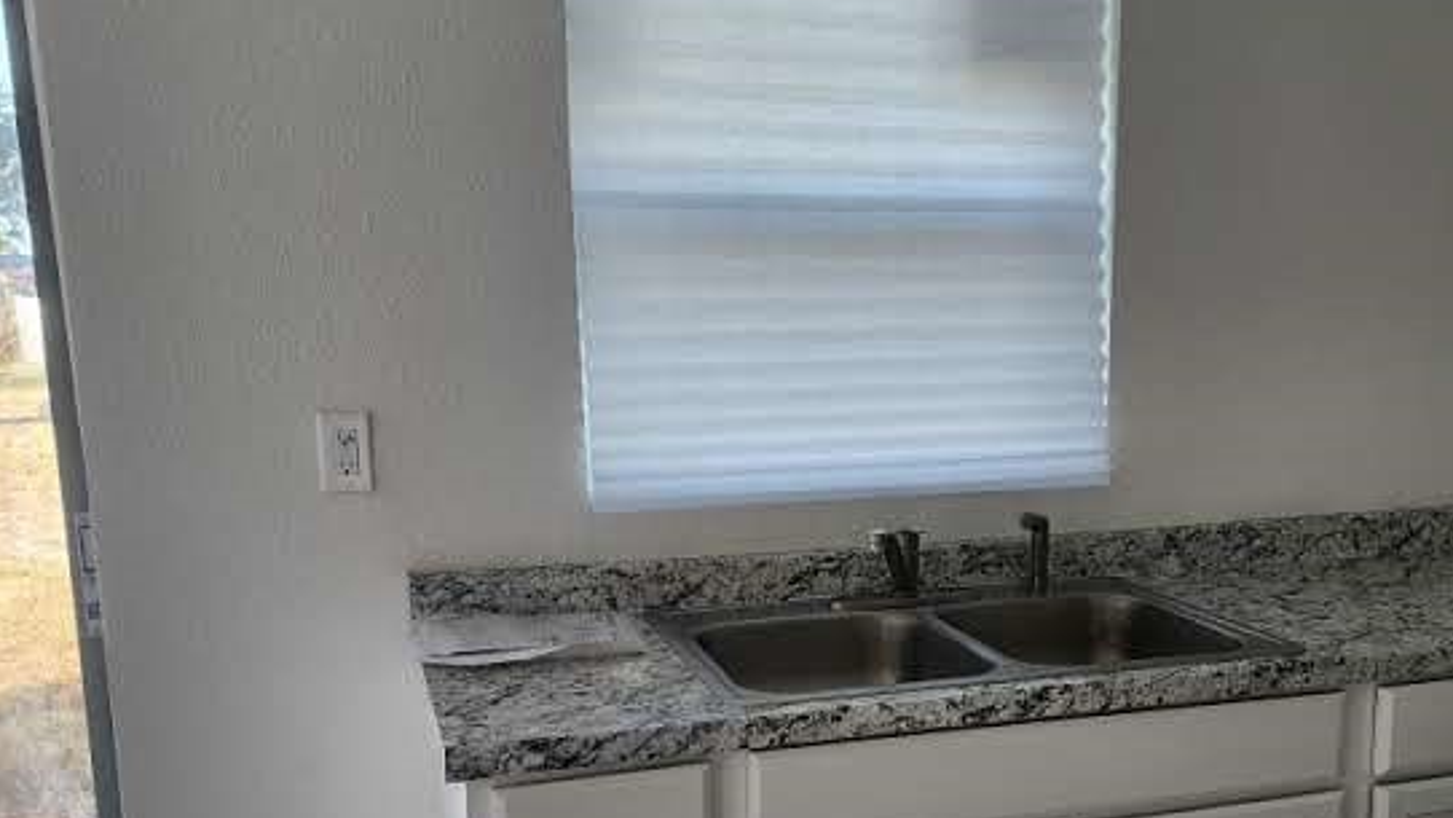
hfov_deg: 53.6
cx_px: 874
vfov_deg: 31.6
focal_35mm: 37
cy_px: 587
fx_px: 1426
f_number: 1.8
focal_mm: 6.4
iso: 125
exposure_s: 1/180
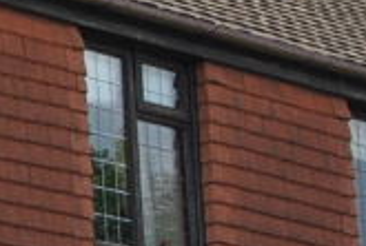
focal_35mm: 325
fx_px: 3313
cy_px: 172
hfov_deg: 6.1
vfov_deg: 4.3
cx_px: -395
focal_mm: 28
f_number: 7.1
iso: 100
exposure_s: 1/200
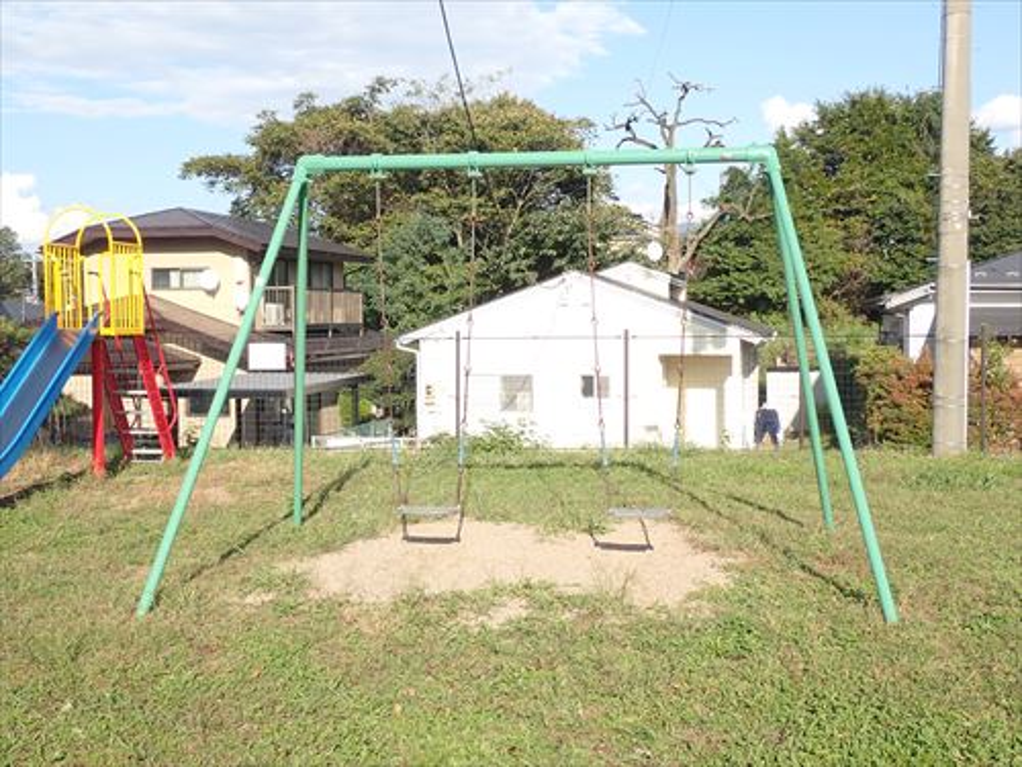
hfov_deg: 42.9
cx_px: 511
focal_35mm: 44
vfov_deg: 32.9
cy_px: 384
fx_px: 1299
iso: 100
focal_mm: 7.84
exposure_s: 1/400
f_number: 4
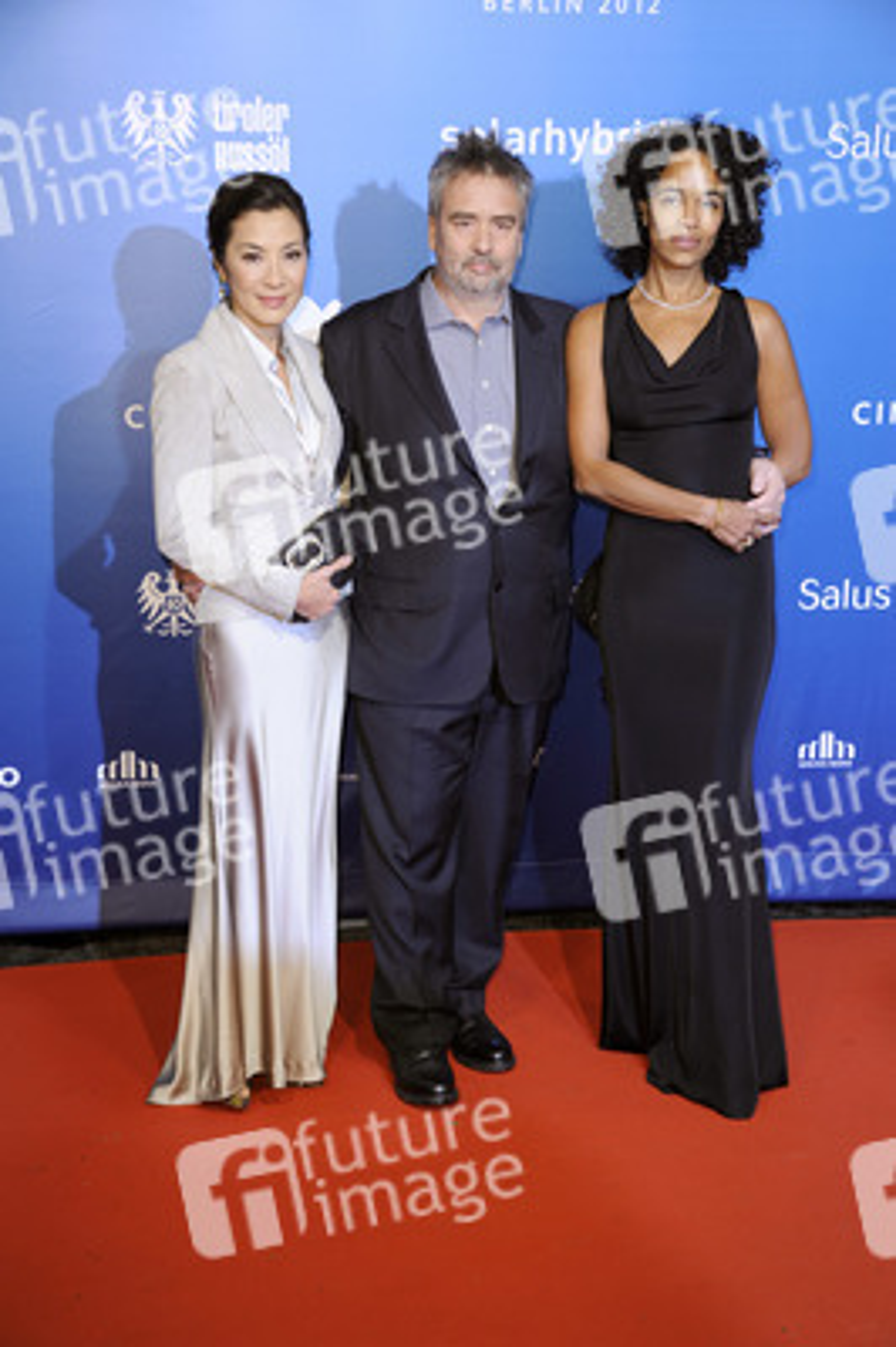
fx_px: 2169
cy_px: 674
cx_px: 448
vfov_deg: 34.5
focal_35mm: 58
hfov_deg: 23.3
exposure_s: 1/160
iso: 400
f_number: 5.6
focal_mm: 58
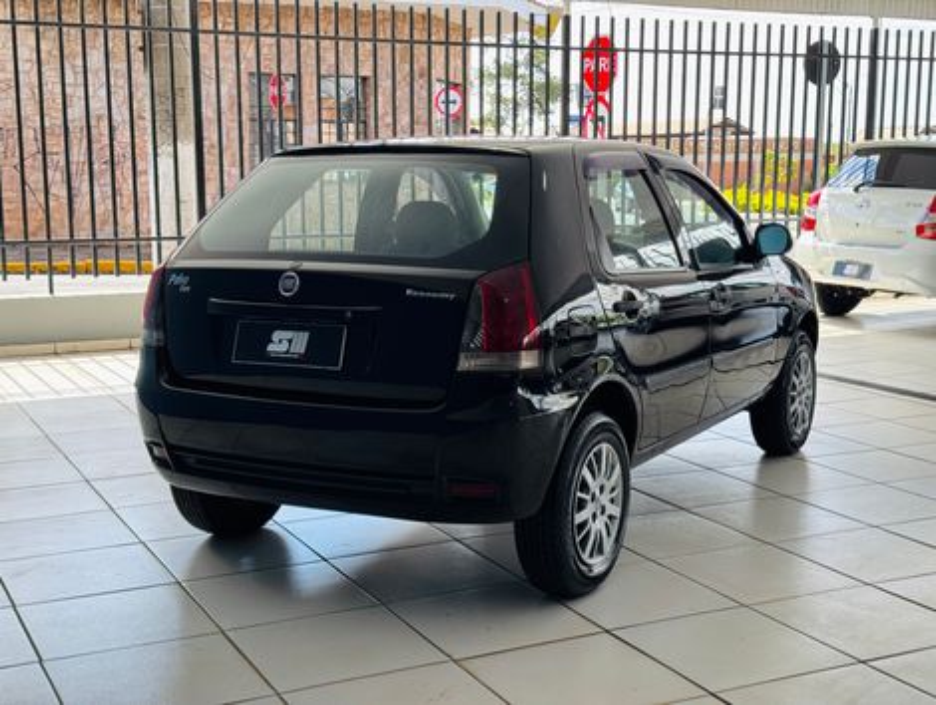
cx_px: 468
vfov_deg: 30.3
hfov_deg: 39.6
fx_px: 1300
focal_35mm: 48
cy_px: 352
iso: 64
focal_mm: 6.76
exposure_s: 1/232
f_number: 1.78
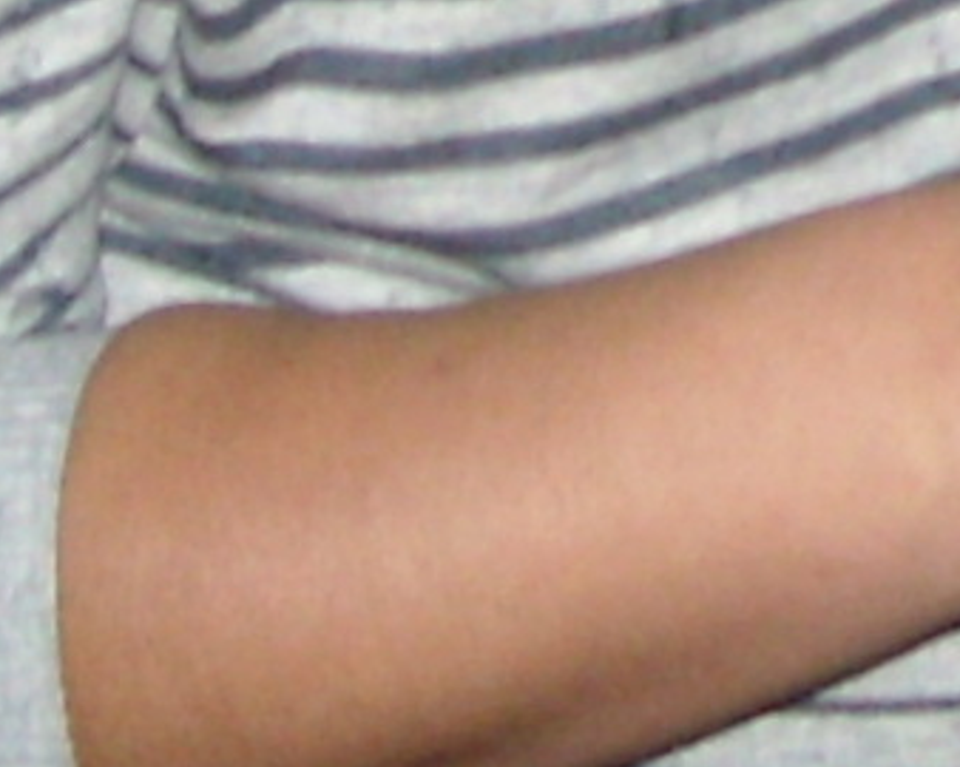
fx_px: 7440
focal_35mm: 262
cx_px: 2437
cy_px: -1423
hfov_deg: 6.9
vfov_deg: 5.6
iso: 200
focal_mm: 5.7
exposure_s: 1/60
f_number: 2.8
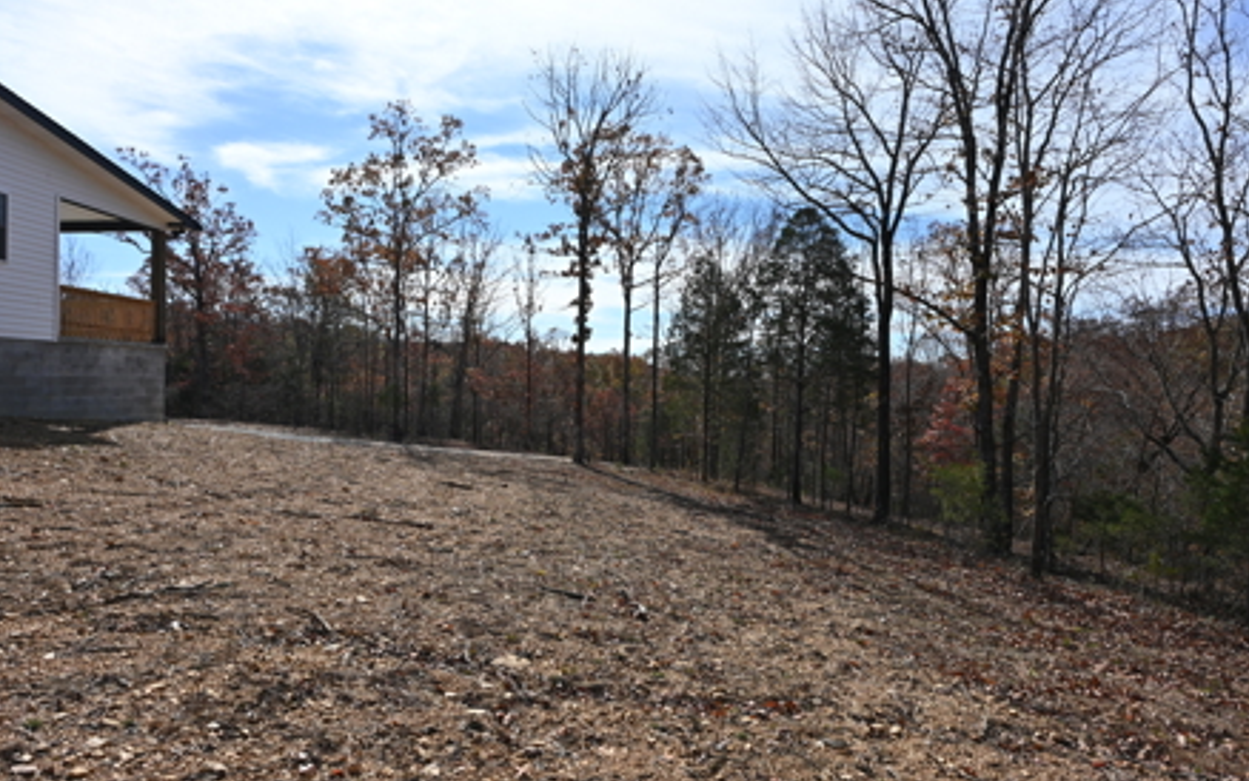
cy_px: 379
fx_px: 749
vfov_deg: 55.1
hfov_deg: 79.6
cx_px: 616
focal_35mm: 22
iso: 100
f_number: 11
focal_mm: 14
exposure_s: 1/200
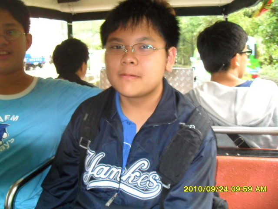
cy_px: 104
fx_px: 281
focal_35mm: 35
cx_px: 139
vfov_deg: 40.7
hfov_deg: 52.6
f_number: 2.8
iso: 400
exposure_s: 1/45
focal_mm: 6.2
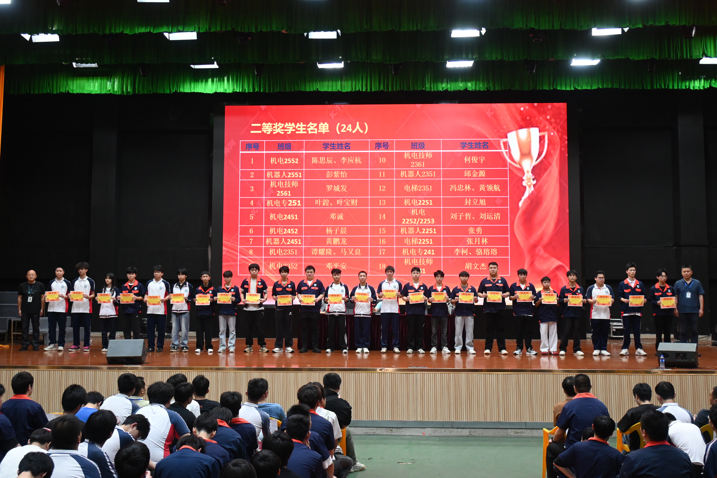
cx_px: 358
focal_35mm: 37
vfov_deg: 36.2
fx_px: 732
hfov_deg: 52.2
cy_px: 239
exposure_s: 1/60
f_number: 4.2
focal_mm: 24.5
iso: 1250
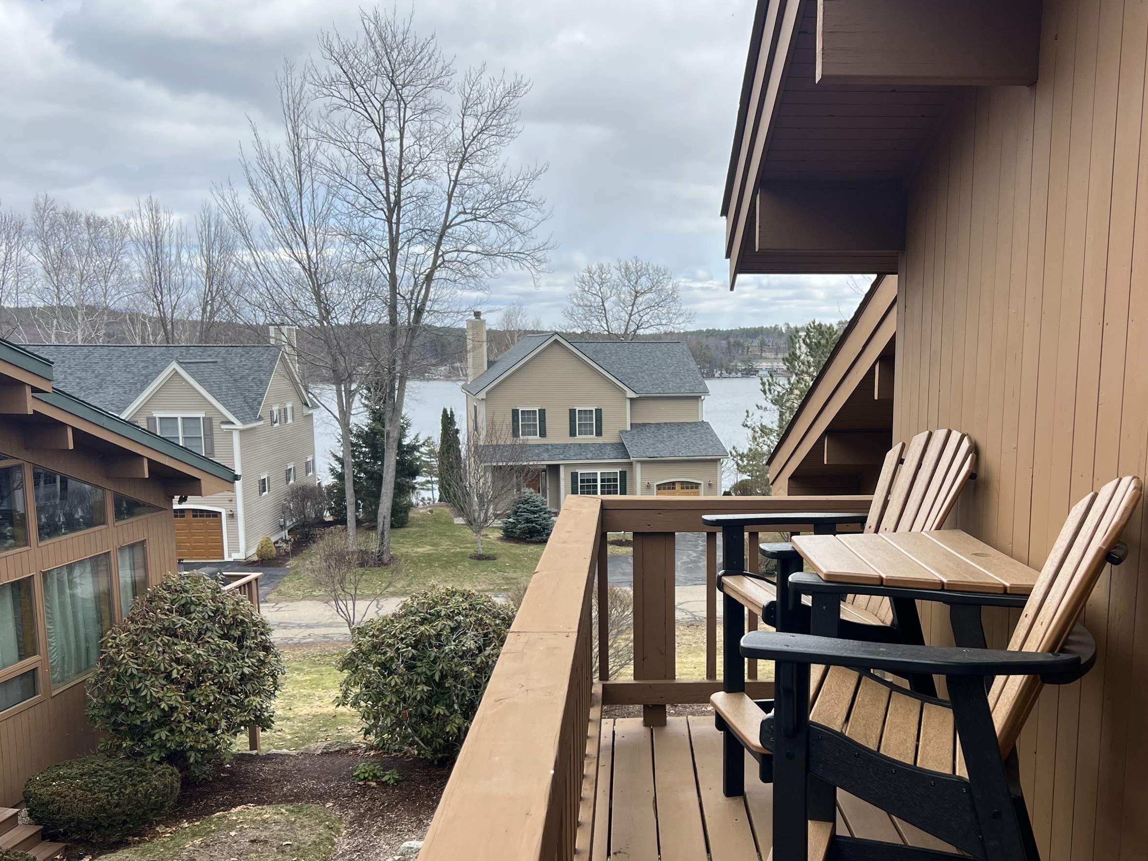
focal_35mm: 34
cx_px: 699
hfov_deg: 53.5
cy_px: 521
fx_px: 1128
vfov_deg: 41.6
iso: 50
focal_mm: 5.7
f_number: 1.5
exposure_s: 1/1038
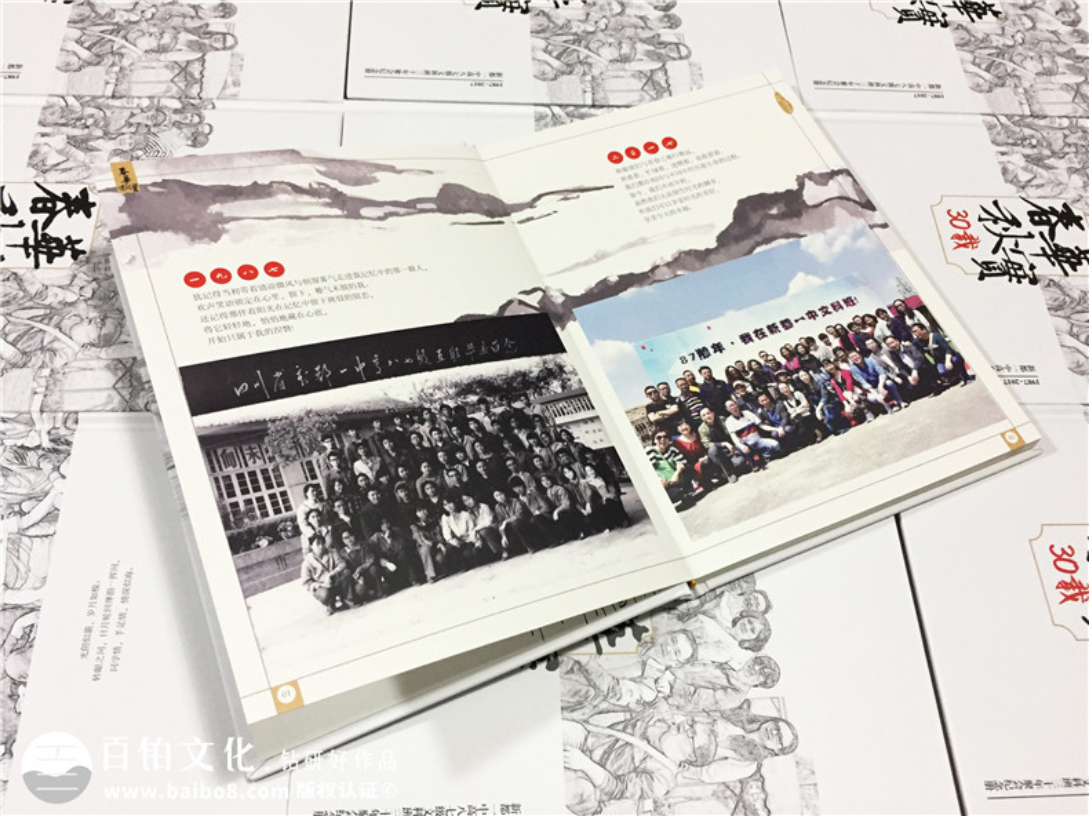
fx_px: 912
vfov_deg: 48.2
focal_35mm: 29
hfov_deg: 61.7
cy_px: 408
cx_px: 544
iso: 250
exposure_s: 1/33
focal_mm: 4.15
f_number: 2.2
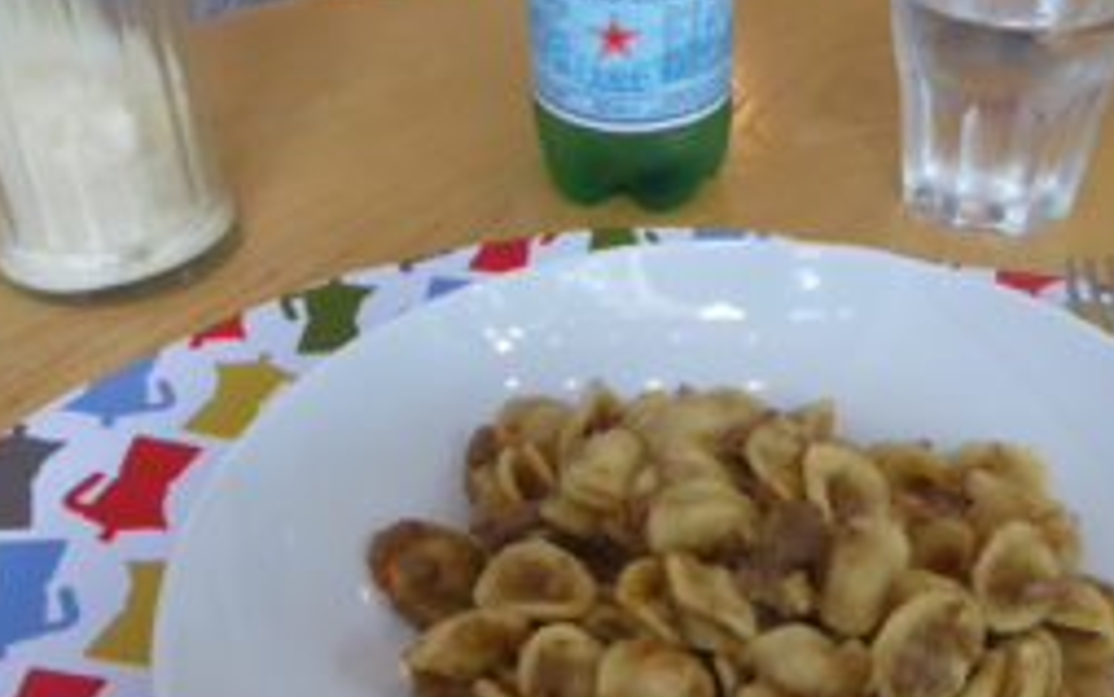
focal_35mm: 50
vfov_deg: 25.8
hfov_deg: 39.8
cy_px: 447
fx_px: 1519
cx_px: 750
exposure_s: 1/125
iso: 640
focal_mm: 4.3
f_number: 3.3
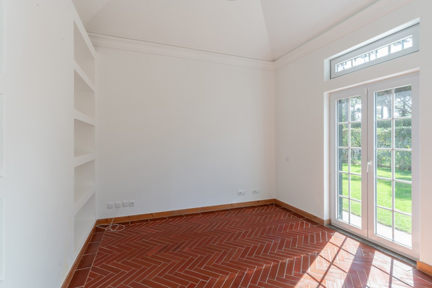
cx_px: 216
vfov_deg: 70.4
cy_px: 144
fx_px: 204
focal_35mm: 17
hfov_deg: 93.3
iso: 200
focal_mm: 17
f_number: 11
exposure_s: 1/10
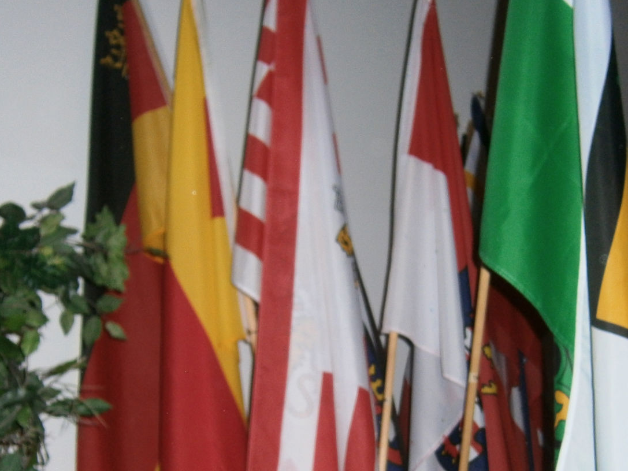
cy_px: 369
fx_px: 889
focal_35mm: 49
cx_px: 337
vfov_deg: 29.1
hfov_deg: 38.9
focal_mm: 4.7
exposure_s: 1/30
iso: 125
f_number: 2.8
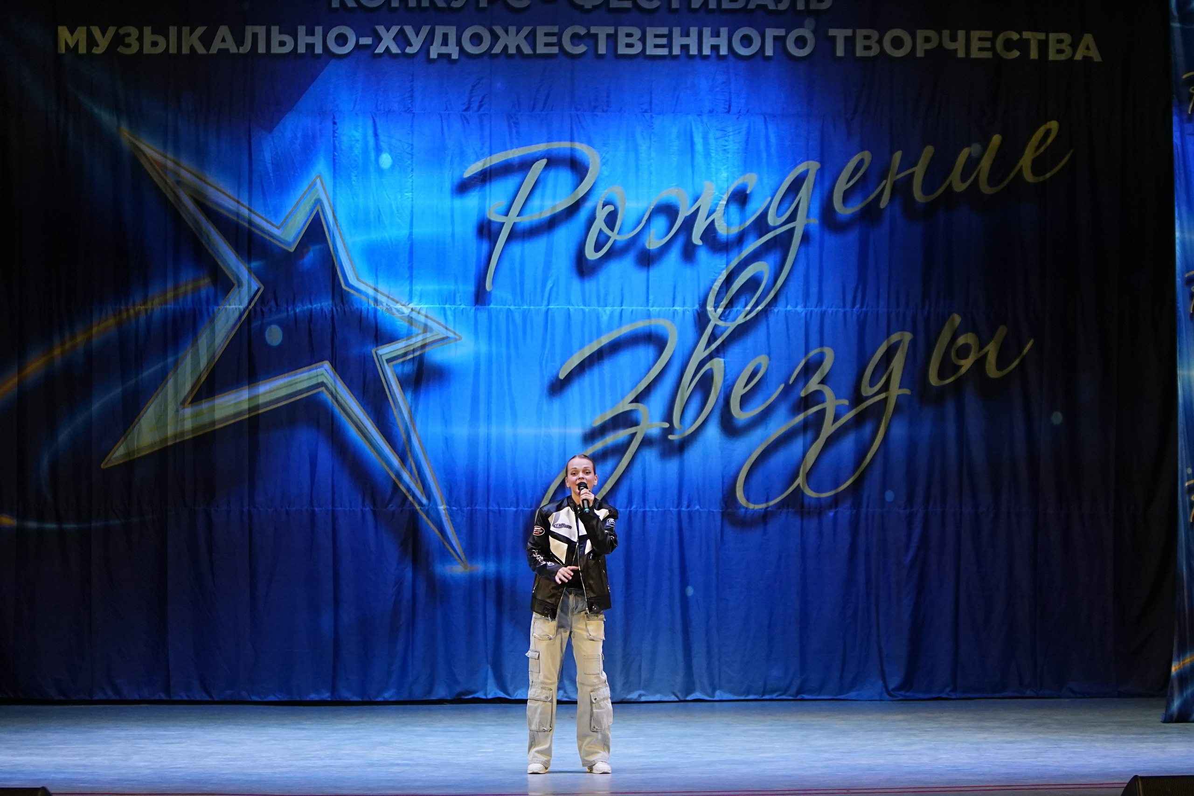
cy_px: 398
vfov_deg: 13.0
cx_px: 597
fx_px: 3482
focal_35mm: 105
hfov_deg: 19.5
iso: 2500
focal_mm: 70
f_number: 2.8
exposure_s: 1/400
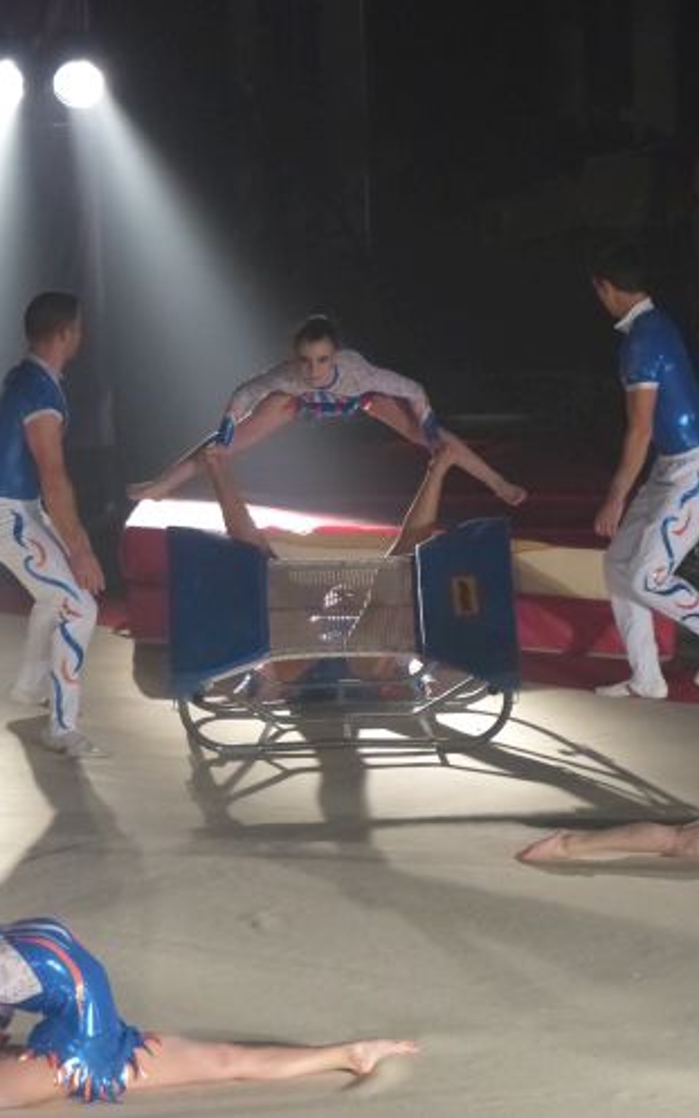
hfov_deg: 4.5
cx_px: 367
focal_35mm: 292
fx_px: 8892
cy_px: 558
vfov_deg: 7.2
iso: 800
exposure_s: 1/200
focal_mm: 49.2
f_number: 2.8
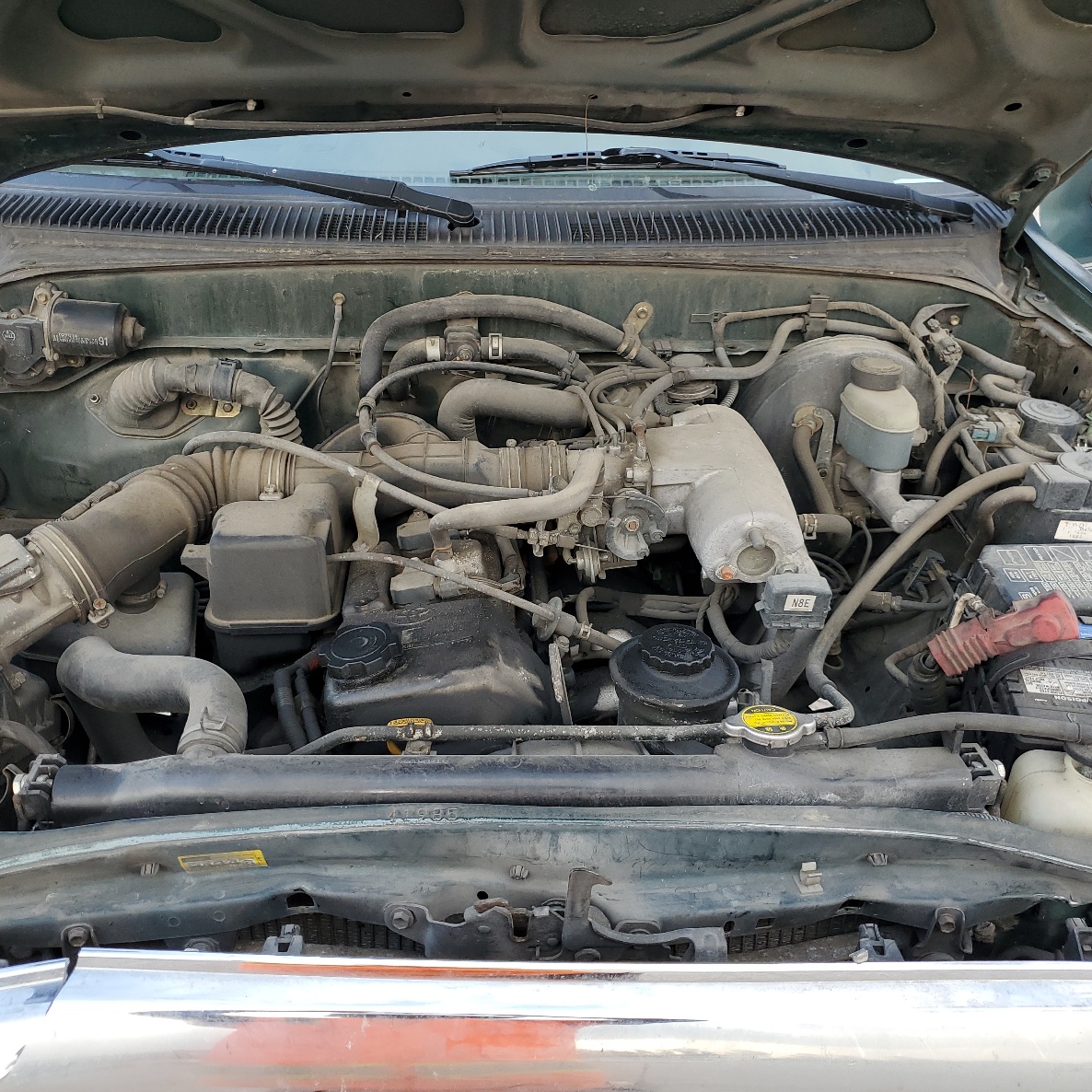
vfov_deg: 52.5
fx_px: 1106
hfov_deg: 52.5
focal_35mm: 31
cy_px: 551
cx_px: 520
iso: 50
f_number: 1.5
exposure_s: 1/345
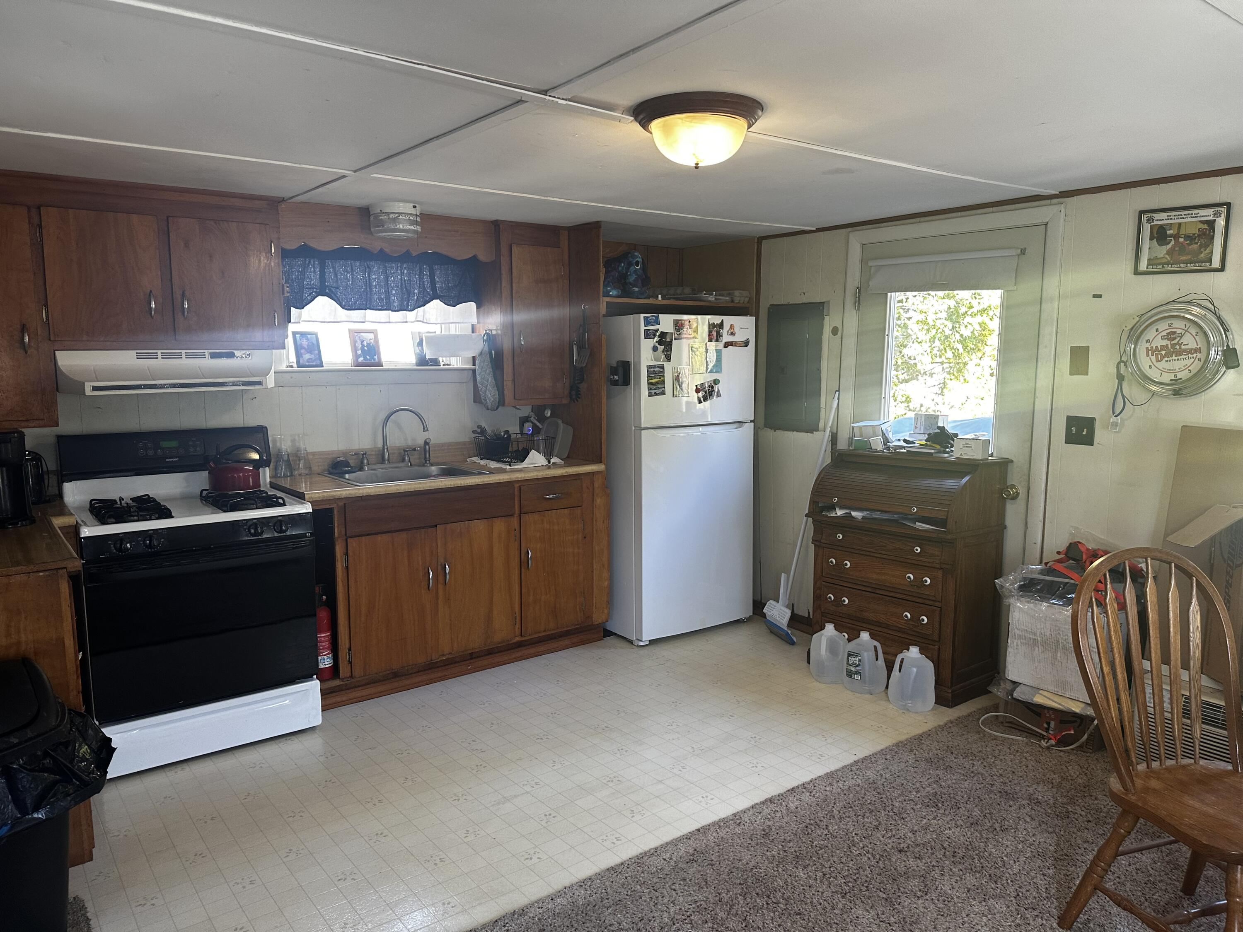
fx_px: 862
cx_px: 622
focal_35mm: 24
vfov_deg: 56.8
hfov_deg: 71.6
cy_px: 466
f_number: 1.78
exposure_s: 1/60
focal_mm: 6.86
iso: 160
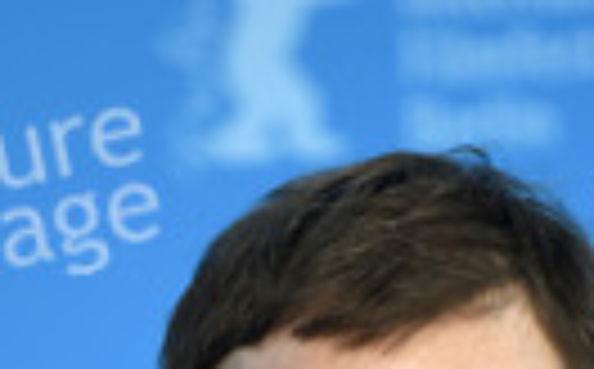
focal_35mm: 587
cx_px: 418
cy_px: 891
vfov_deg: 2.2
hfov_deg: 3.6
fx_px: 9486
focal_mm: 190
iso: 640
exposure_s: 1/320
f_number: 3.2
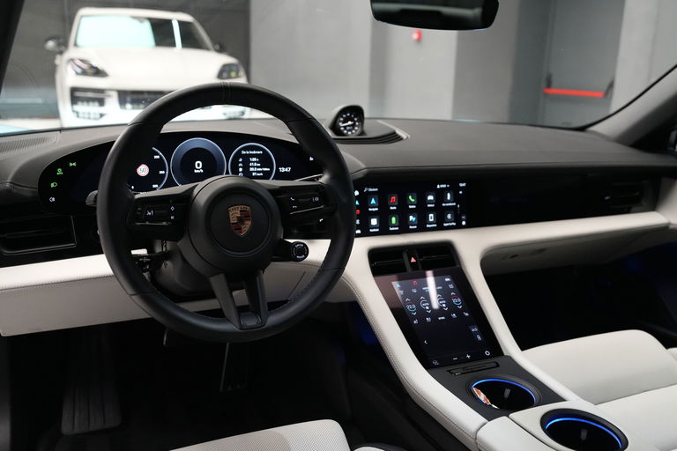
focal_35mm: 34
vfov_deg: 38.9
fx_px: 639
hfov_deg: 55.8
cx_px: 338
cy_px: 226
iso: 6400
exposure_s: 1/60
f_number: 4
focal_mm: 34
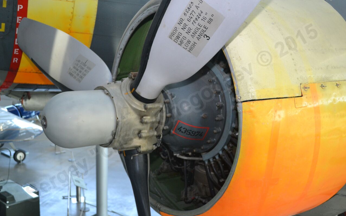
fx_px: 377
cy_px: 111
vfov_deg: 32.0
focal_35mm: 40
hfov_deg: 49.3
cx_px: 174
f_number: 4.2
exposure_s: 1/60
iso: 900
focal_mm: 26
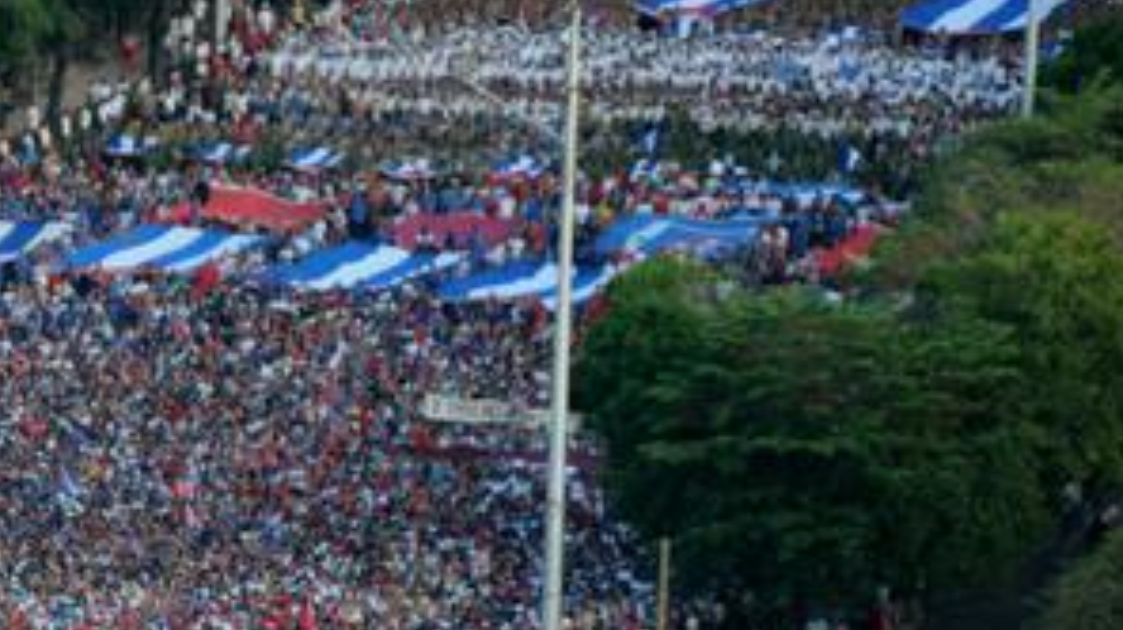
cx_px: 34
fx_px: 18955
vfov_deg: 1.9
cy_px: 617
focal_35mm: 637
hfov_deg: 3.4
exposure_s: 1/400
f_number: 2.8
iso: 200
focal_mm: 200
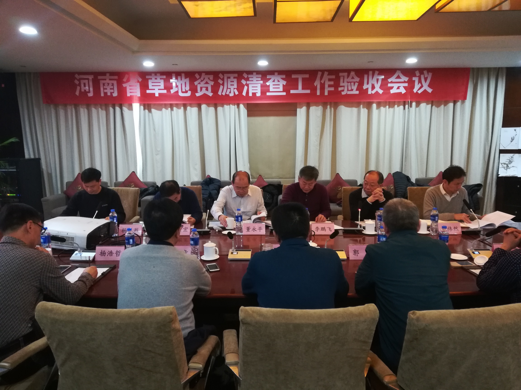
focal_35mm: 26
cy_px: 195
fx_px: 391
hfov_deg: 67.3
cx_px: 260
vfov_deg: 53.1
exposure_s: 1/20
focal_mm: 3.83
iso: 500
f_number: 2.2
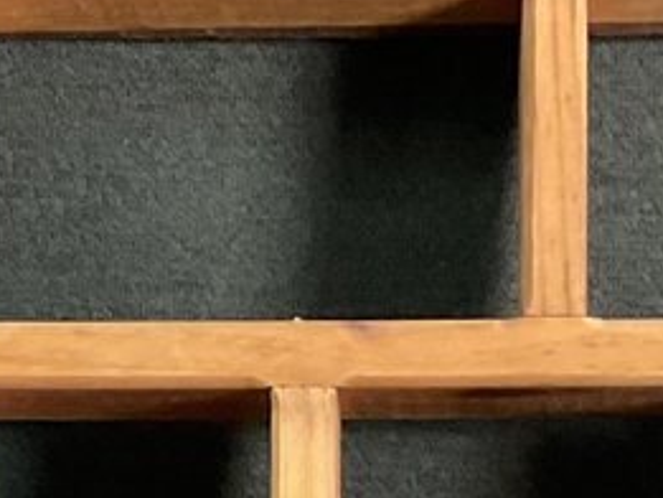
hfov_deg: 11.7
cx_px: 431
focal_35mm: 168
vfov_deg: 8.4
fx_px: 3219
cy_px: 969
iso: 250
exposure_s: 1/30
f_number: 1.8
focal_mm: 3
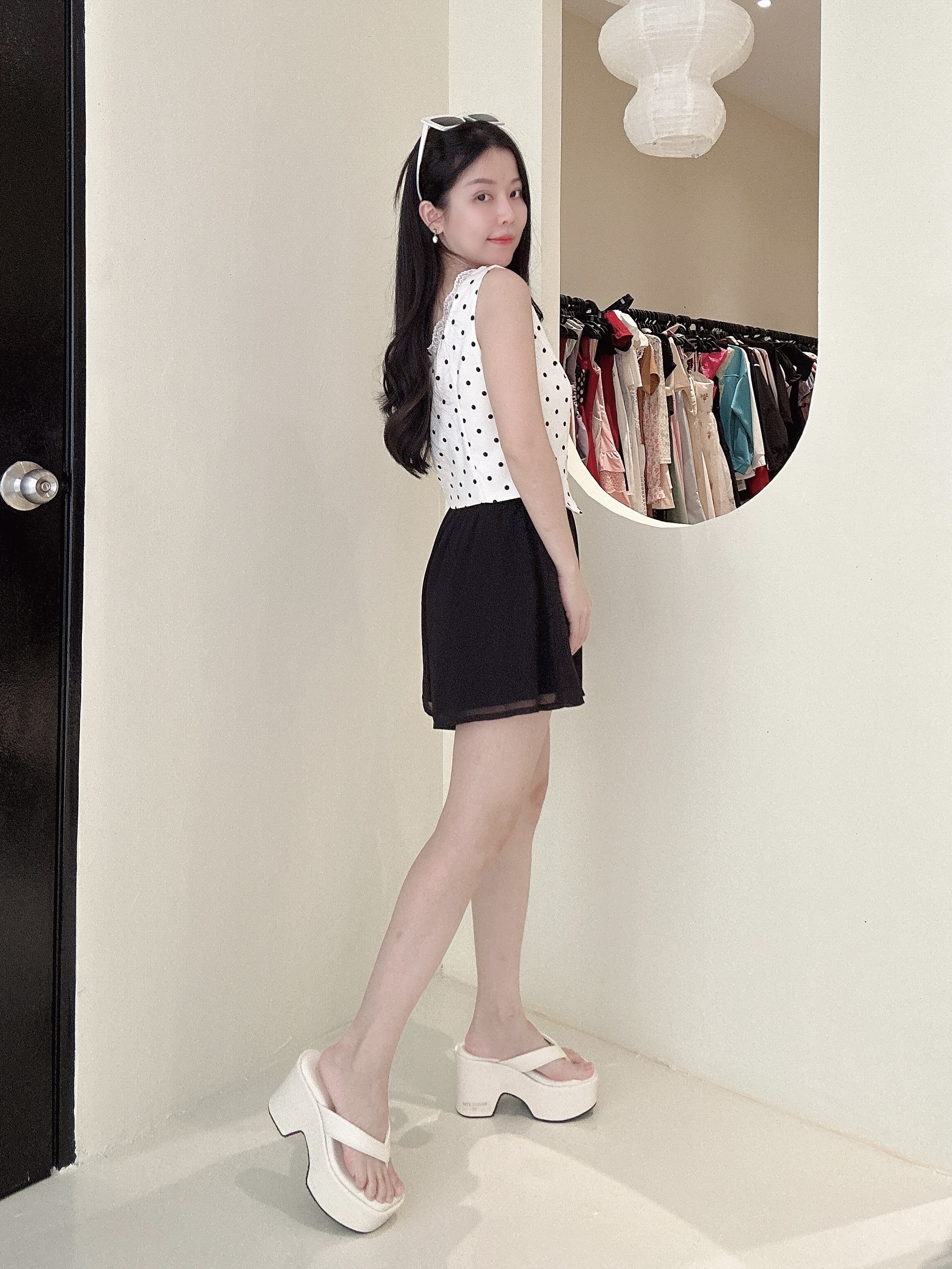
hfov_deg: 58.9
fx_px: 843
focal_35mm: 23
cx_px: 476
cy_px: 634
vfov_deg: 73.9
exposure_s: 1/64
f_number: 1.9
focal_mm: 2.69
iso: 80
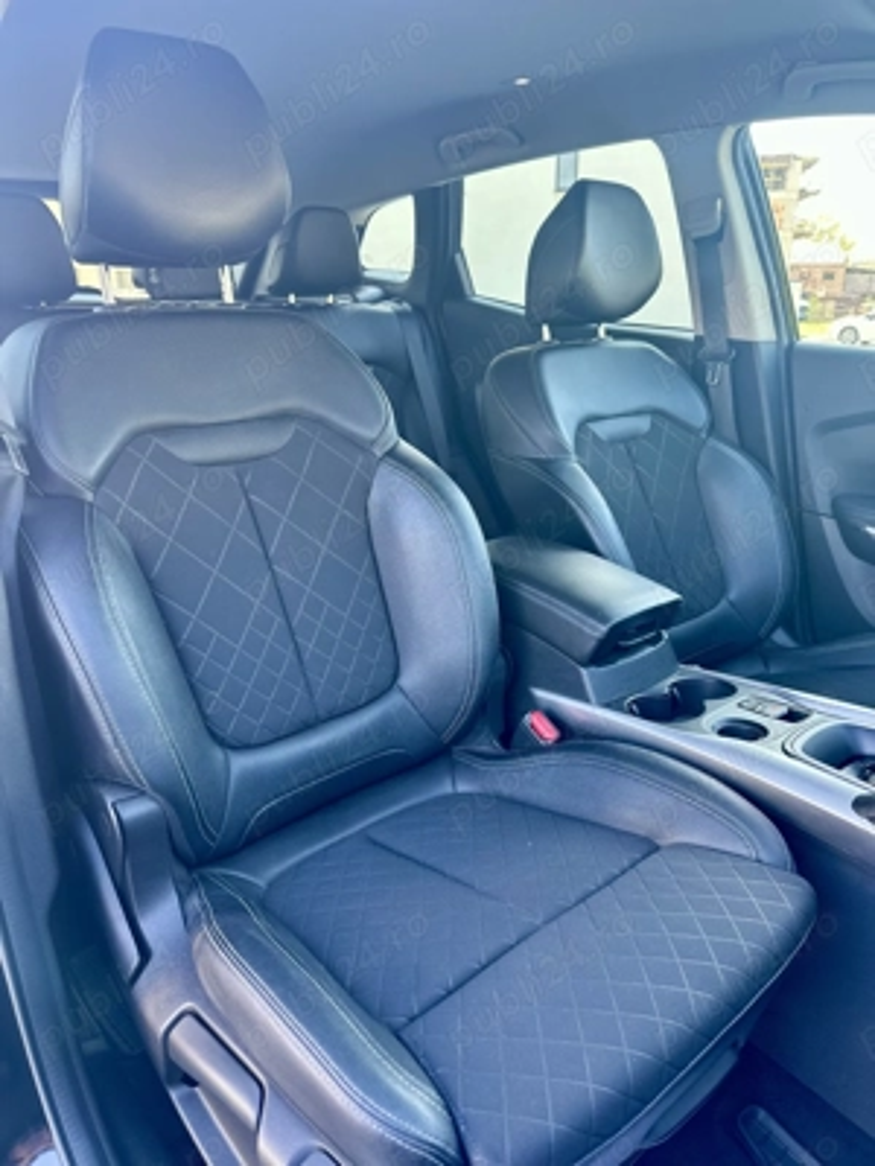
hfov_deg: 56.8
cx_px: 438
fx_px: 809
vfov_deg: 71.6
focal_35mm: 24
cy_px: 583
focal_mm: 6.86
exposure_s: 1/121
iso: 125
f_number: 1.78
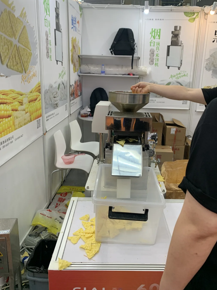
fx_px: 234
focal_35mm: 28
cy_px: 139
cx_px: 116
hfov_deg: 49.7
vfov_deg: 63.4
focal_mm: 4.25
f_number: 1.8
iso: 80
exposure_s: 1/121
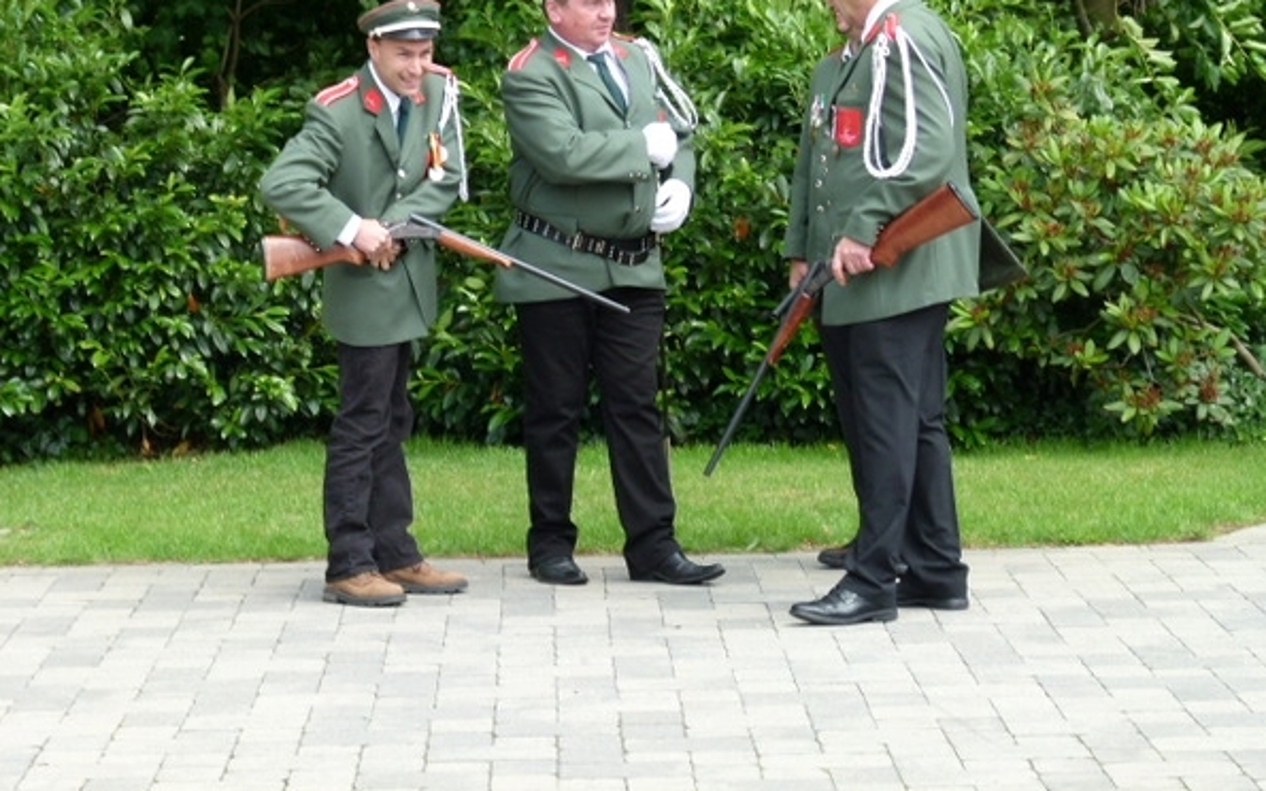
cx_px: 636
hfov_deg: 14.8
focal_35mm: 141
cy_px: 315
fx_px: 4865
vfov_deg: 9.3
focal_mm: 23.7
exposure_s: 1/160
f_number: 4
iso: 100
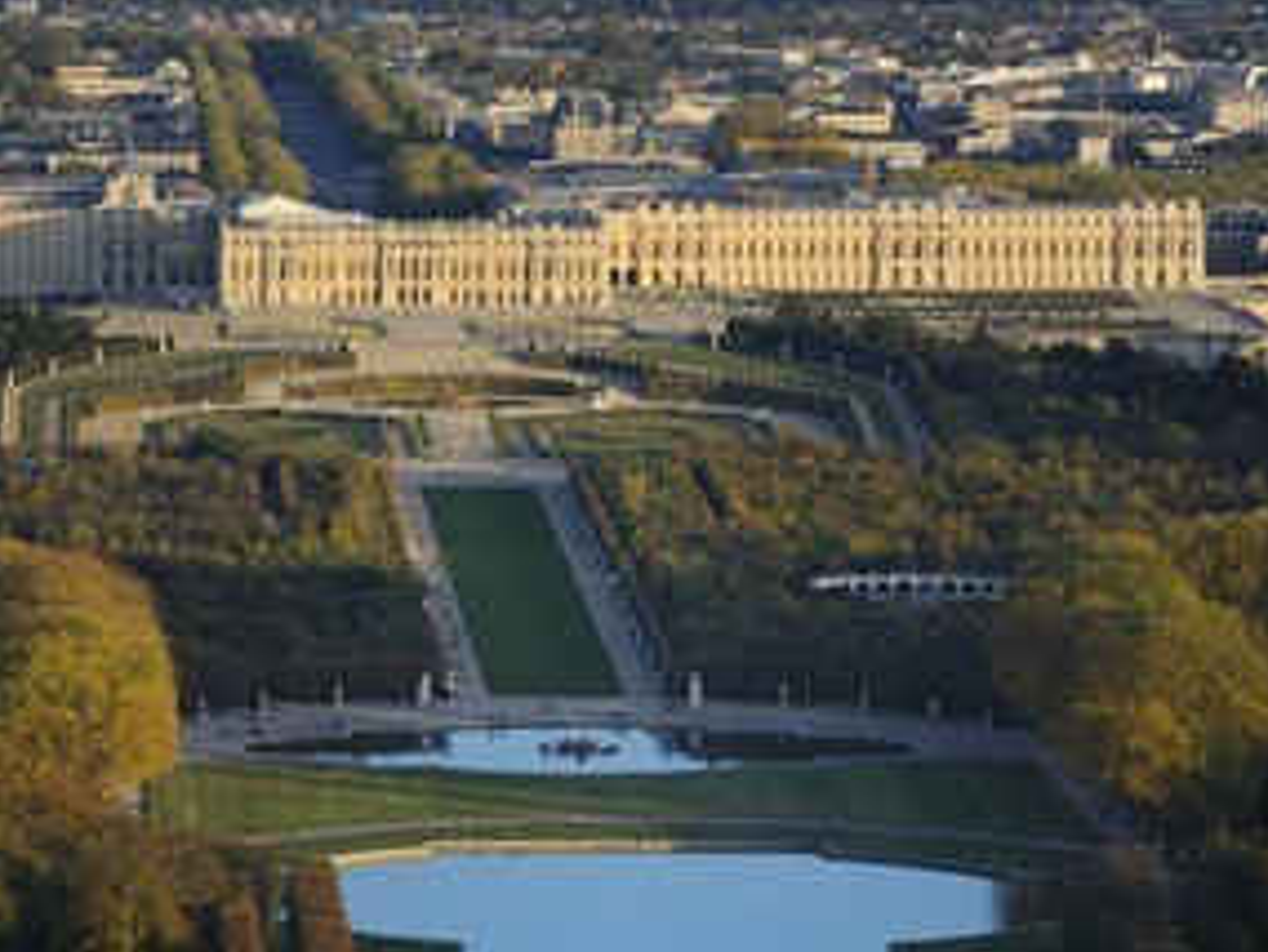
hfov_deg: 8.2
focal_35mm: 241
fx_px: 8832
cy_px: 334
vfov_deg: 6.2
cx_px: 396
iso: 400
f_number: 5
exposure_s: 1/800
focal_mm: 170
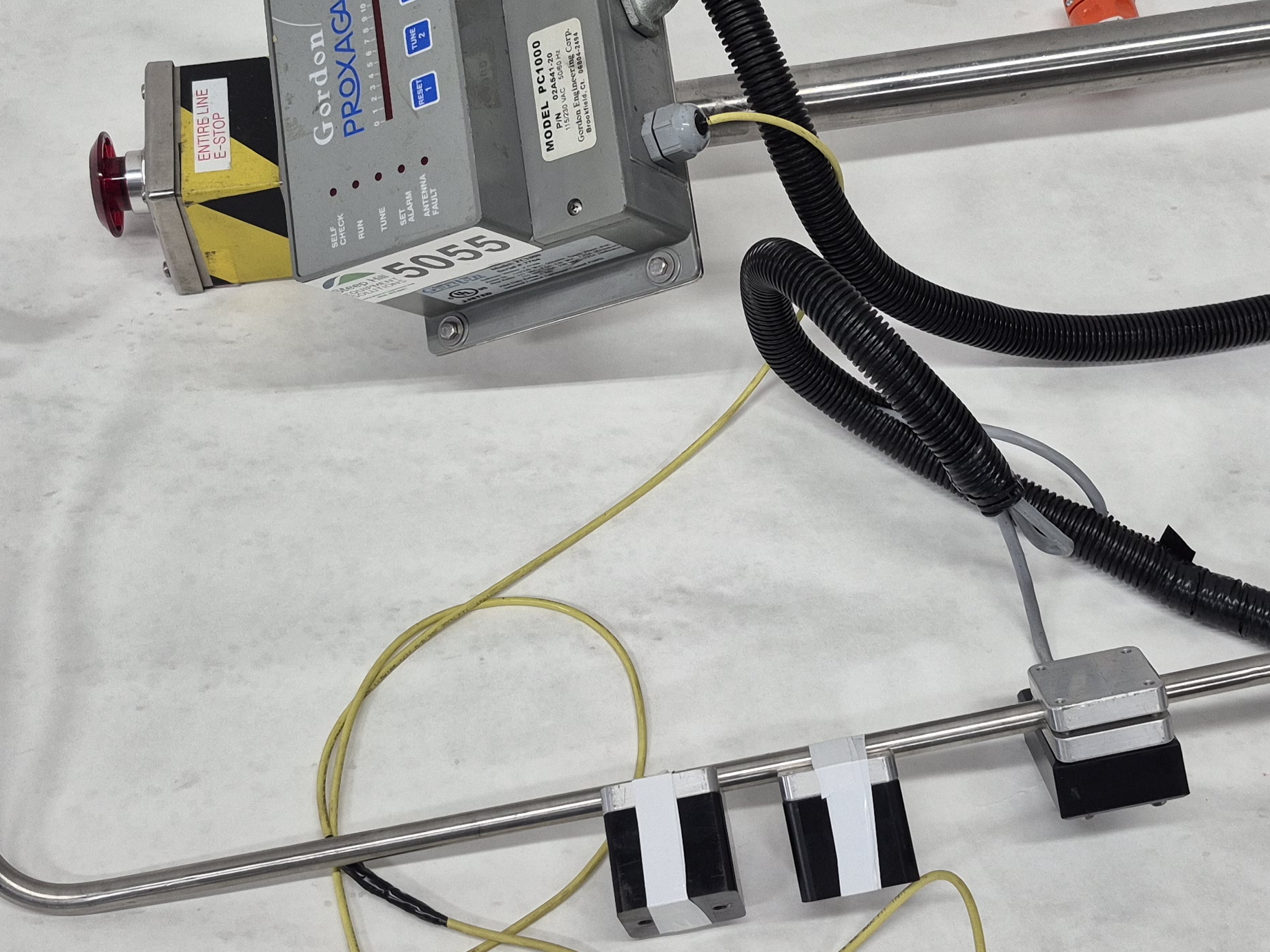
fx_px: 1834
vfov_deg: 28.9
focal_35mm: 50
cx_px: 681
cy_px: 324
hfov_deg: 38.2
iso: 100
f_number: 1.8
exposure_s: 1/120
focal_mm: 5.4
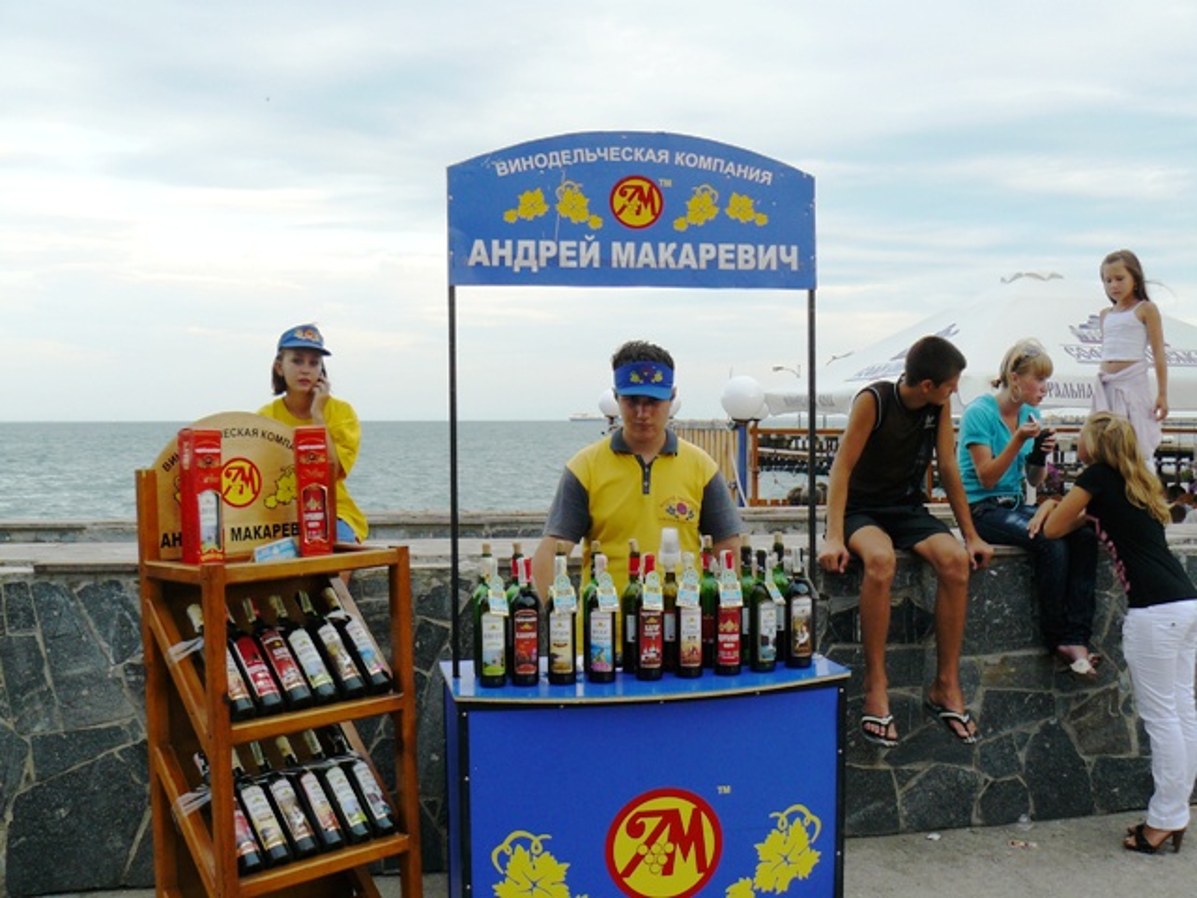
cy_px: 449
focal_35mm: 36
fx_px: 1245
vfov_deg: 39.7
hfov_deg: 51.4
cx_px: 598
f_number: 3.6
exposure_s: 1/125
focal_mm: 6
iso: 100
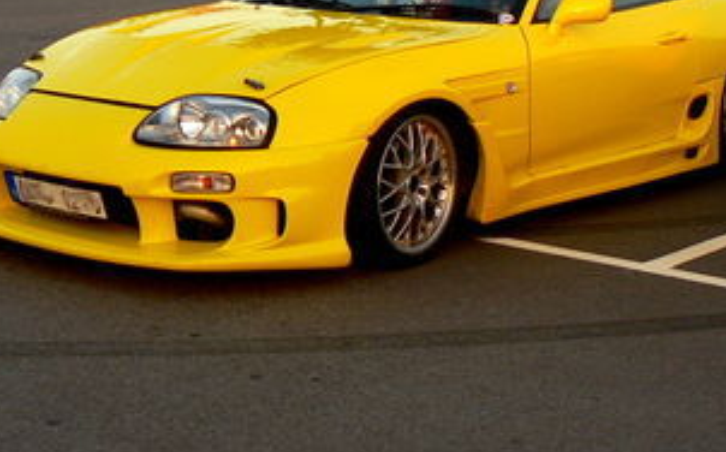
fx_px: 1601
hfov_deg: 25.5
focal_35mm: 81
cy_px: 67
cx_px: 346
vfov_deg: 15.9
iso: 80
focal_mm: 6
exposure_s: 1/125
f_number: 4
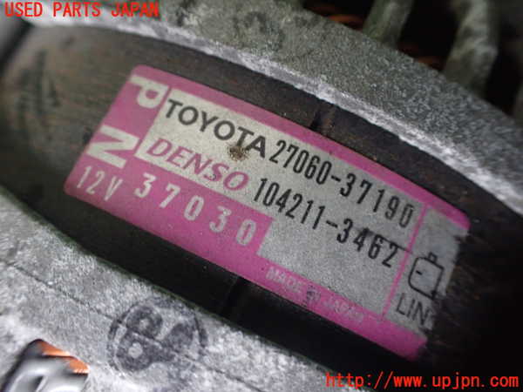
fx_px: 453
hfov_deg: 60.0
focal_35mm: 30
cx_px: 262
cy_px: 196
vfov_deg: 46.8
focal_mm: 5.4
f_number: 2.3
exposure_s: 1/30
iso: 800
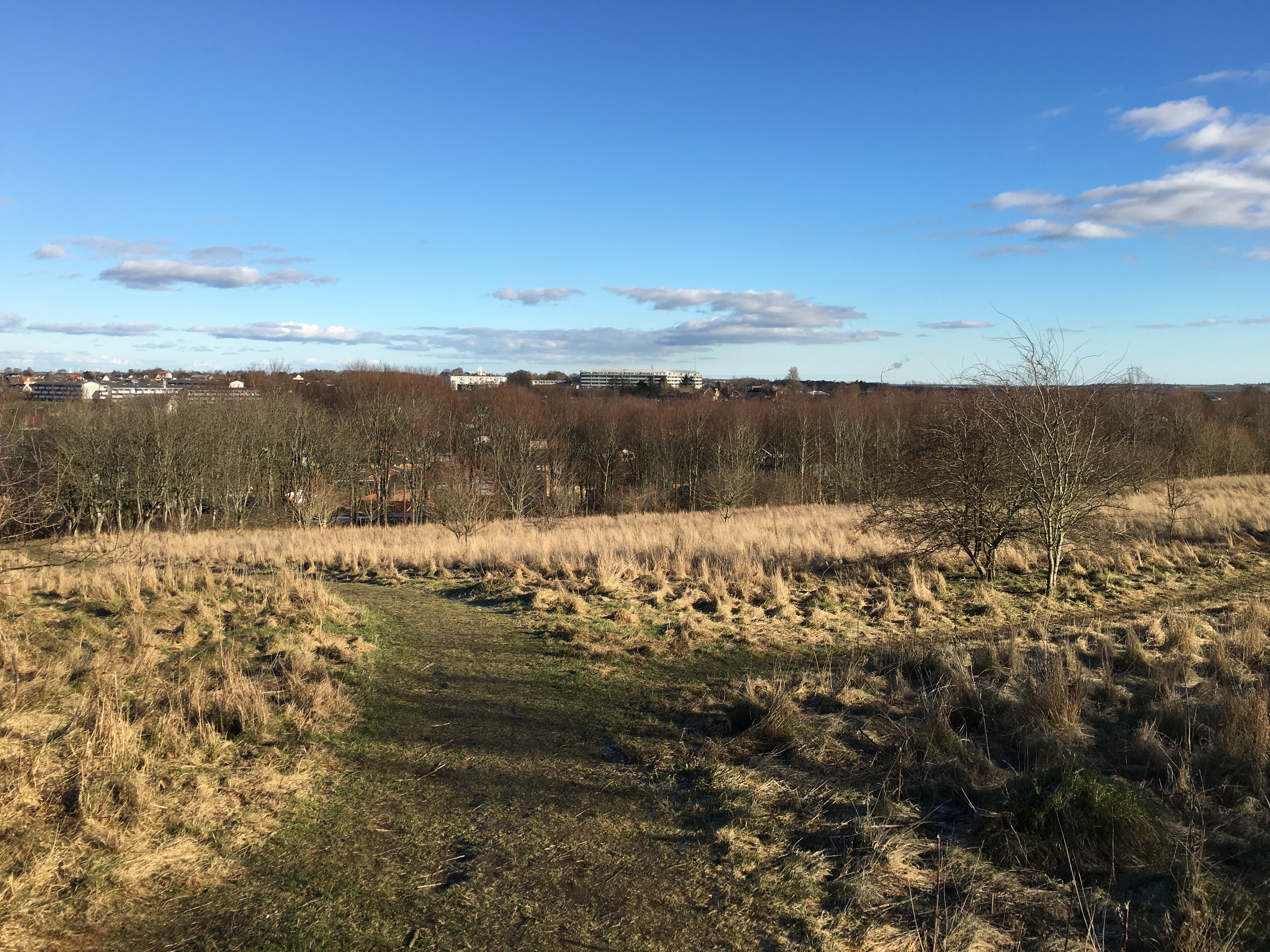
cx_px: 635
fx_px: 1064
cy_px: 476
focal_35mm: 29
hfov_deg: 61.7
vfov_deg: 48.2
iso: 25
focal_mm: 4.15
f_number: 2.2
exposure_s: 1/1183
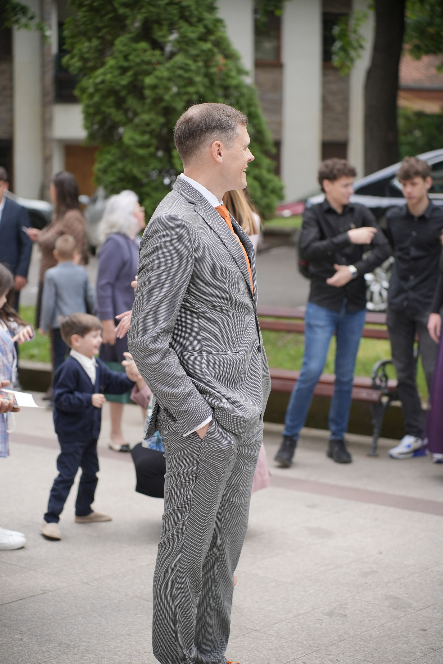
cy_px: 332
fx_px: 1384
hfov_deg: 18.2
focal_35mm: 75
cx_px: 222
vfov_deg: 27.0
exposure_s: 1/1250
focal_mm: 75
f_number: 2.8
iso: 320
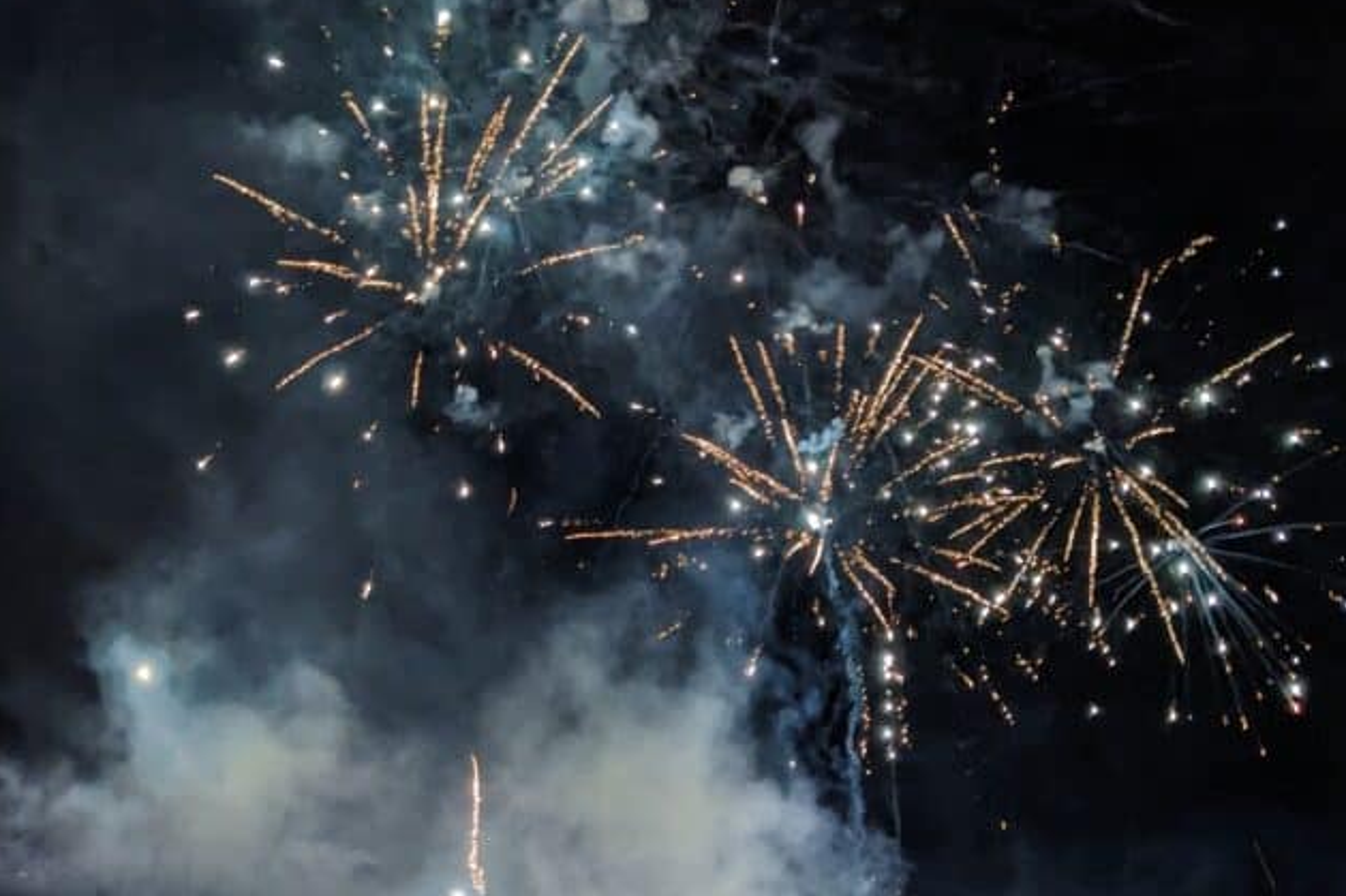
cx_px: 689
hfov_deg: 63.7
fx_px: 1084
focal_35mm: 29
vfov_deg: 44.9
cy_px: 427
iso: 389
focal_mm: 4.38
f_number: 1.73
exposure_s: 1/49.9
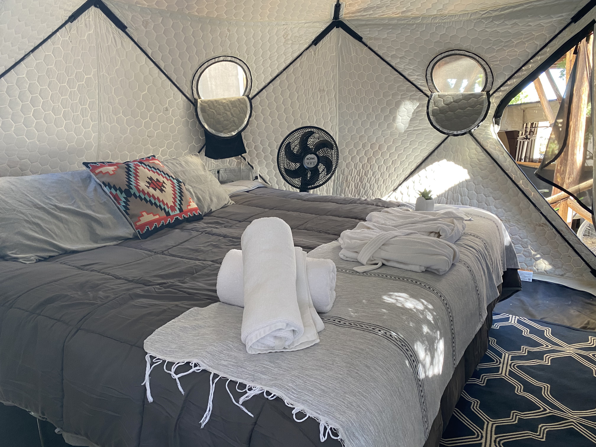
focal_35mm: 26
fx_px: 448
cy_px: 224
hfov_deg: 67.3
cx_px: 298
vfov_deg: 53.1
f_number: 1.8
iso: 125
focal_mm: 4.25
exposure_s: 1/84
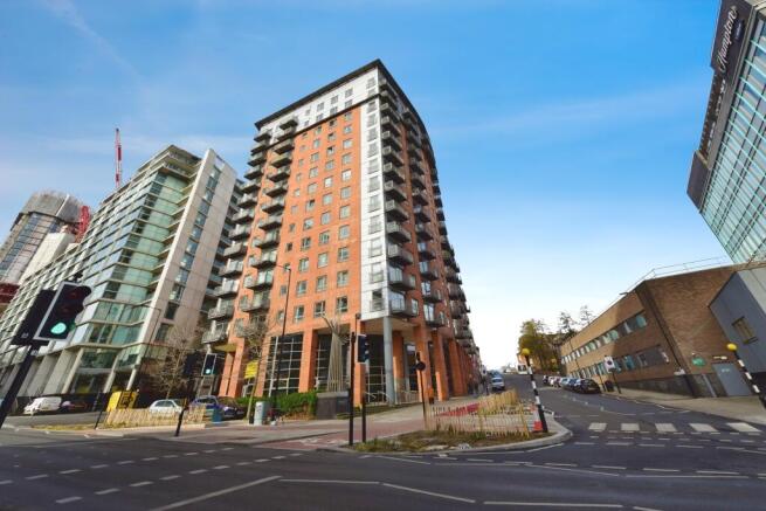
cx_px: 383
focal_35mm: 14
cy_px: 256
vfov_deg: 81.2
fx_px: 298
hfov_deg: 104.2
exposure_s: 1/350
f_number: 9.5
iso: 400
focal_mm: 14
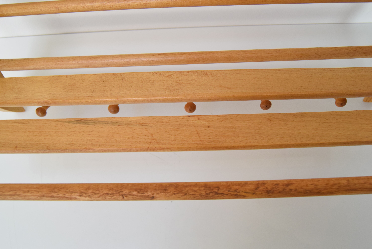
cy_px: 124
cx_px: 186
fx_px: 310
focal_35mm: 30
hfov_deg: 61.9
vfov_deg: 43.7
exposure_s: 1/200
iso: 1600
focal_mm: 20
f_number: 7.1
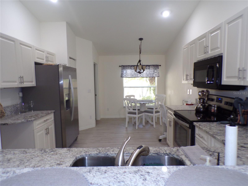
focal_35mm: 24
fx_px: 172
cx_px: 124
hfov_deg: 71.6
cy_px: 93
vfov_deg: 56.8
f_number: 3
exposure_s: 1/34
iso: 160
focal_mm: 4.3
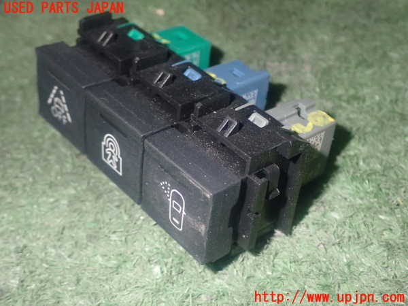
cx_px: 204
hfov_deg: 35.5
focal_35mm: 54
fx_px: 636
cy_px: 153
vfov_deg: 27.0
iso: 800
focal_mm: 9.65
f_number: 10
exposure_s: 1/50
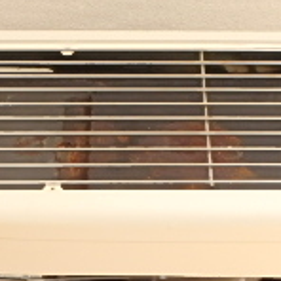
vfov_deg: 20.8
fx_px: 735
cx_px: 144
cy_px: 298
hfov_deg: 21.7
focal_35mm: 80
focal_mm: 3.7
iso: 200
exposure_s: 1/50
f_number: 3.5
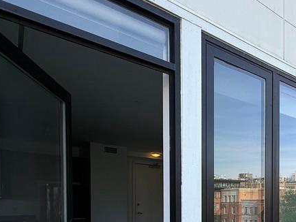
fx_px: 282
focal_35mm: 33
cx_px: 252
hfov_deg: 50.6
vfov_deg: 39.4
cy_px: 206
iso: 50
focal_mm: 2.22
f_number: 2.2
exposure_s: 1/413
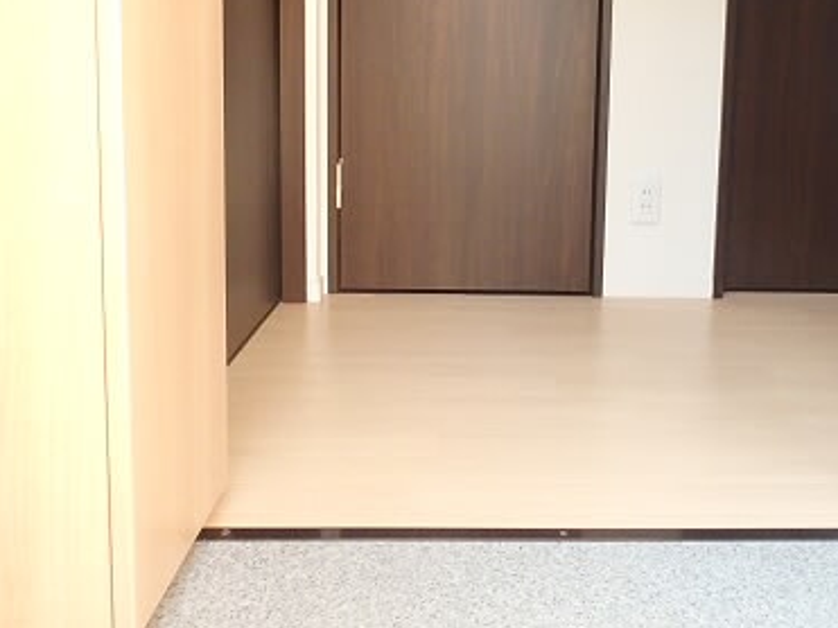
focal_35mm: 34
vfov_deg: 40.8
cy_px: 169
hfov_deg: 53.5
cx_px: 510
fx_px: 823
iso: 800
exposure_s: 1/200
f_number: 3.5
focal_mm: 3.7
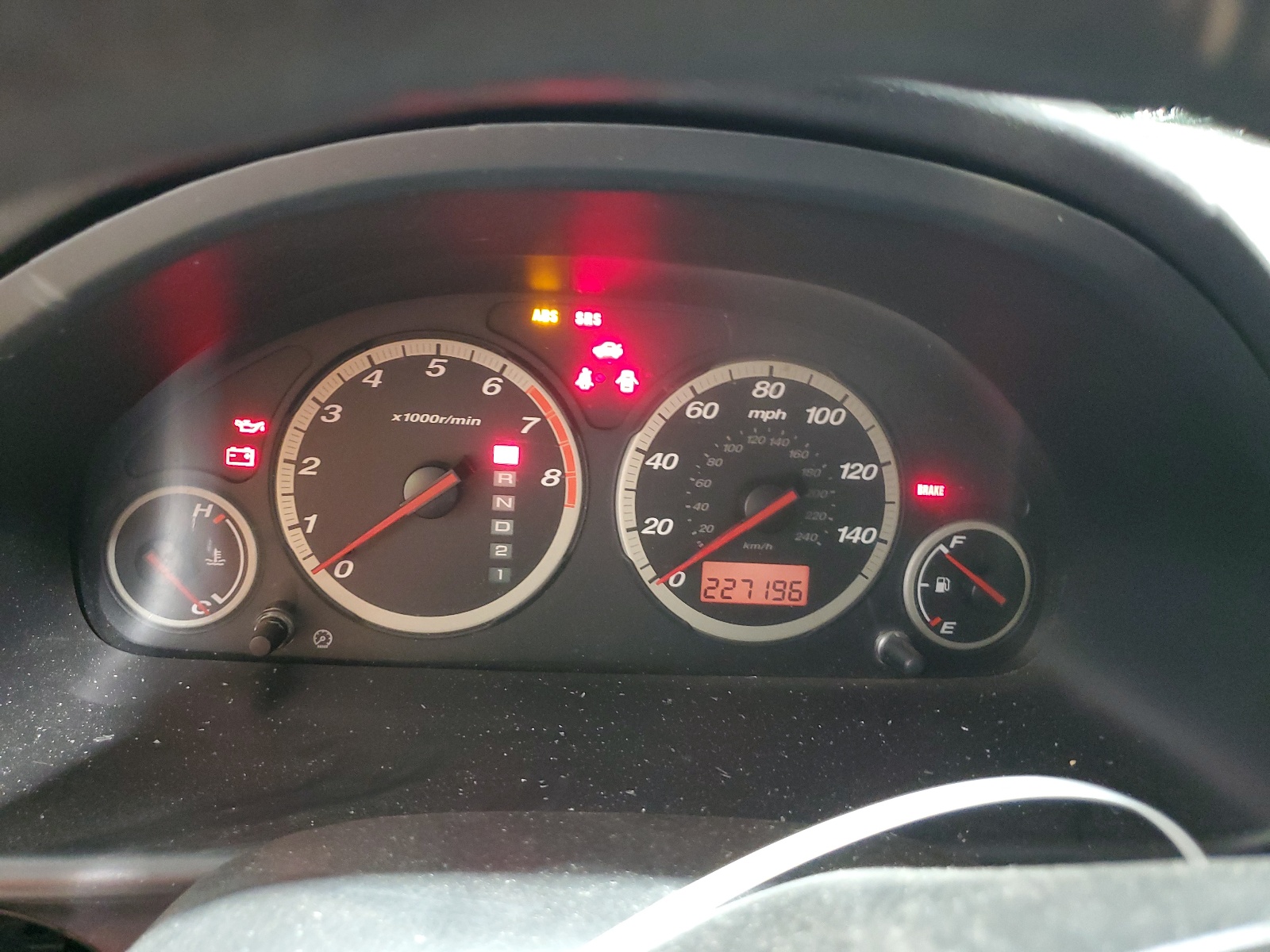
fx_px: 954
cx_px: 635
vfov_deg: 53.1
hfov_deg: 67.3
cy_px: 476
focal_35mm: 26
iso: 301
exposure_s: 1/15
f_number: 1.5
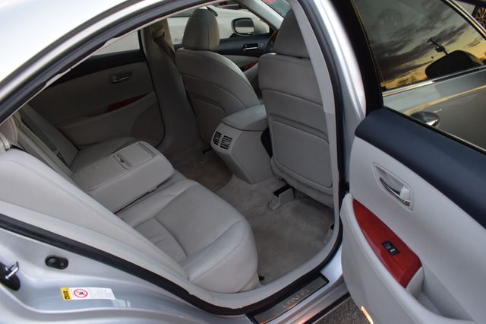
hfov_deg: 67.4
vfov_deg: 47.9
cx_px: 243
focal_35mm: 27
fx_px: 364
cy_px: 162
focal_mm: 18
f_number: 6.3
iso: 800
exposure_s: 1/15
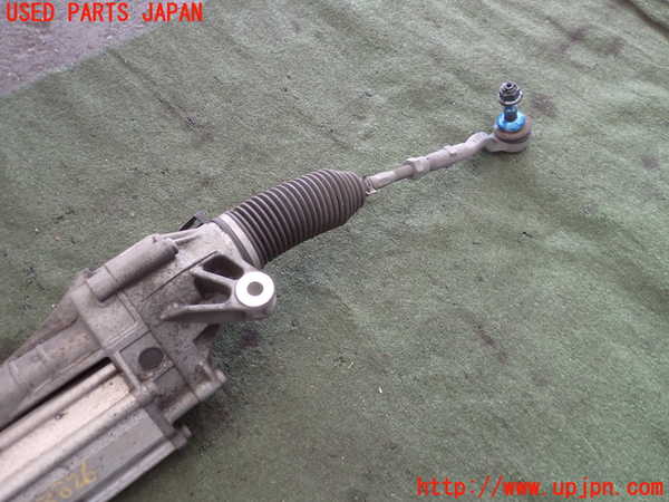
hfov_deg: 60.0
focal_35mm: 30
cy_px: 251
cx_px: 334
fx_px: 580
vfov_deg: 46.8
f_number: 2.3
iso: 200
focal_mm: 5.4
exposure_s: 1/50
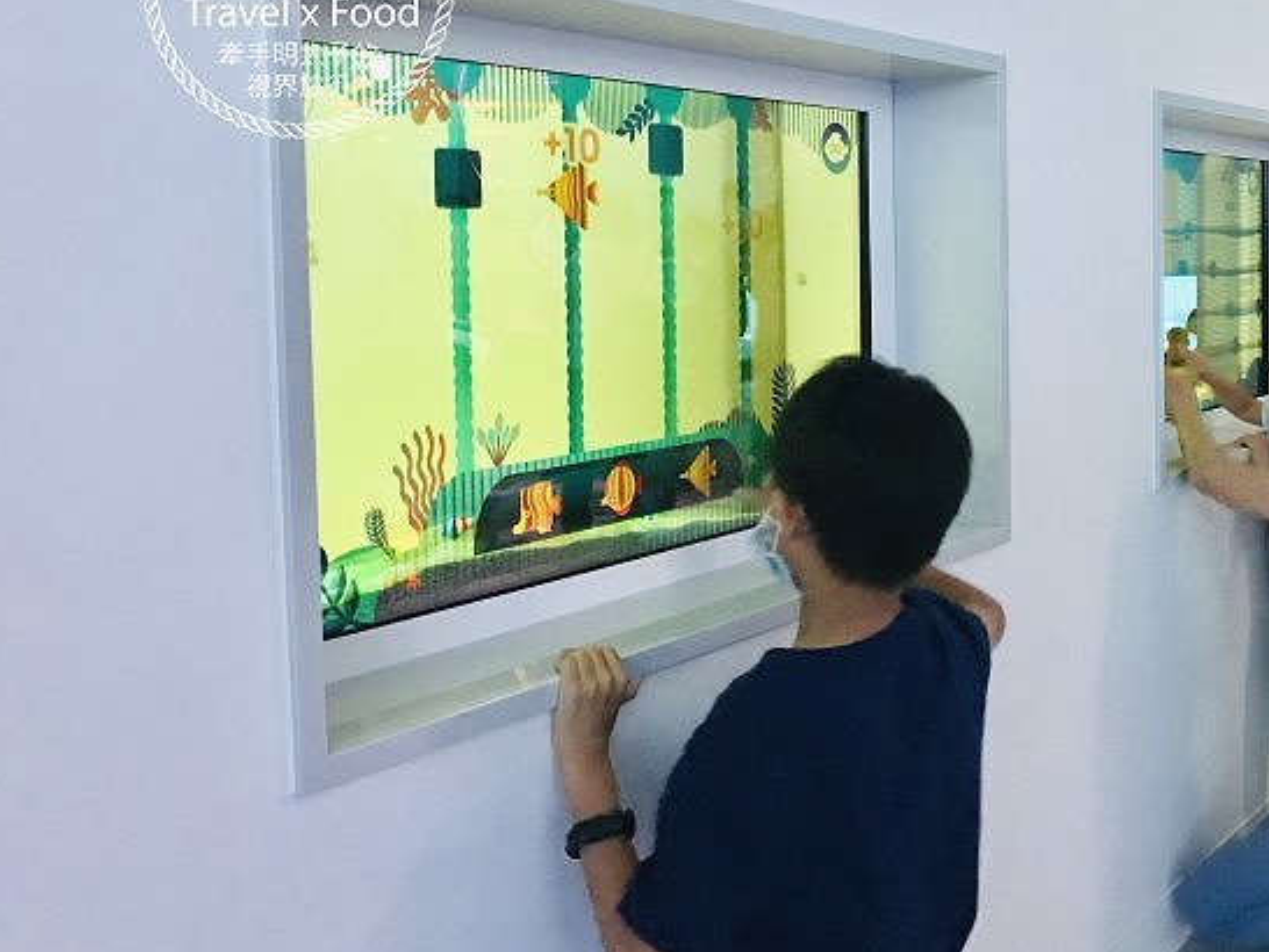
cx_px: 918
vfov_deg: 34.9
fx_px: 1504
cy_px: 337
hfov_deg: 44.5
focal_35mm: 41
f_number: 1.8
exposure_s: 1/5
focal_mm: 3.99
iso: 100
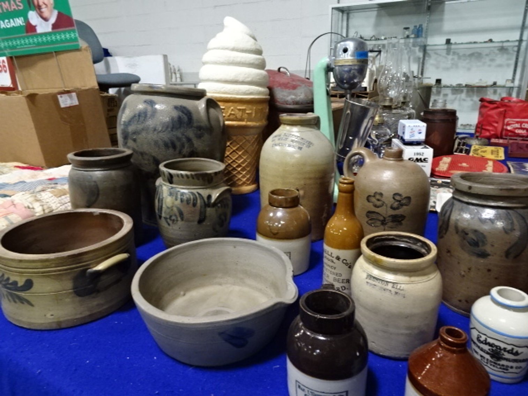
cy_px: 198
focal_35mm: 24
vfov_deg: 56.8
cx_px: 264
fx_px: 366
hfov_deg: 71.6
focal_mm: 4.1
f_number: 3.5
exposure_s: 1/30
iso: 500
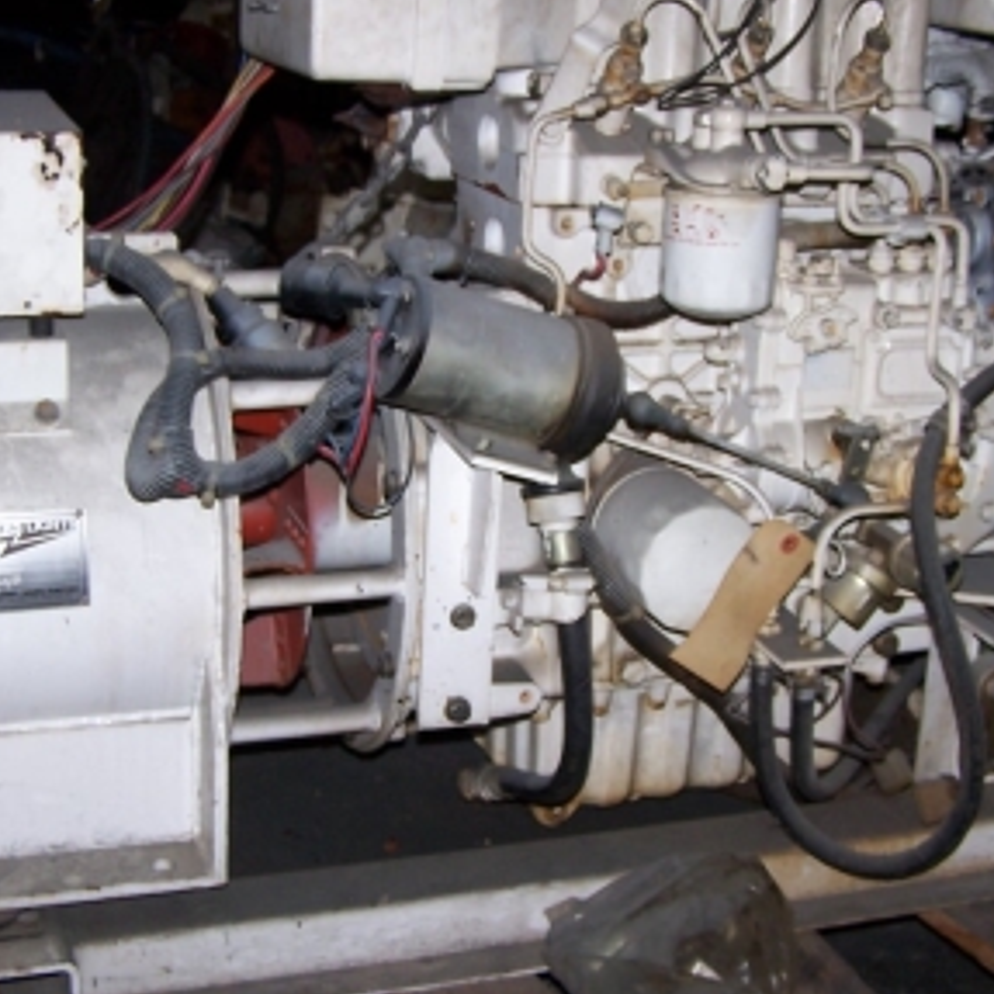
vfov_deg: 29.0
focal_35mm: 59
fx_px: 1917
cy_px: 419
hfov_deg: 29.1
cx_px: 450
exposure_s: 1/60
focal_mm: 6.3
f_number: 2.8
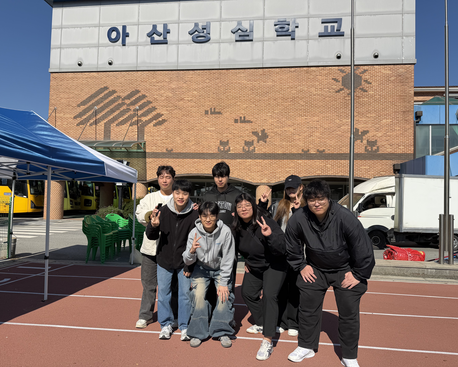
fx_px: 339
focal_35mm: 25
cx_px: 229
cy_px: 184
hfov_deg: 68.1
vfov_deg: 56.8
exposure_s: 1/6711
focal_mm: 6.76
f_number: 1.78
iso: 80
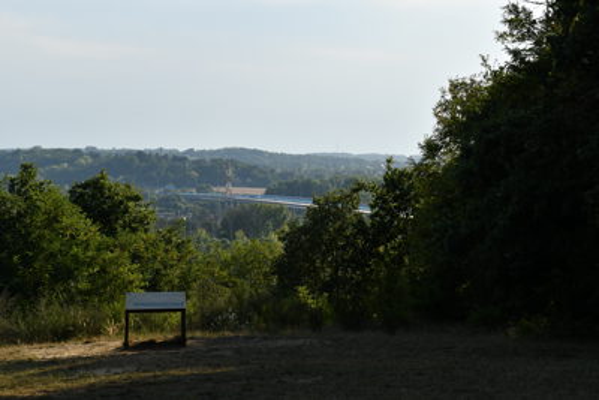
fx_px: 1548
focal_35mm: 93
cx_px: 300
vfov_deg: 14.7
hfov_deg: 21.9
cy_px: 200
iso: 100
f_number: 5.6
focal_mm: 62
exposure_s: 1/500
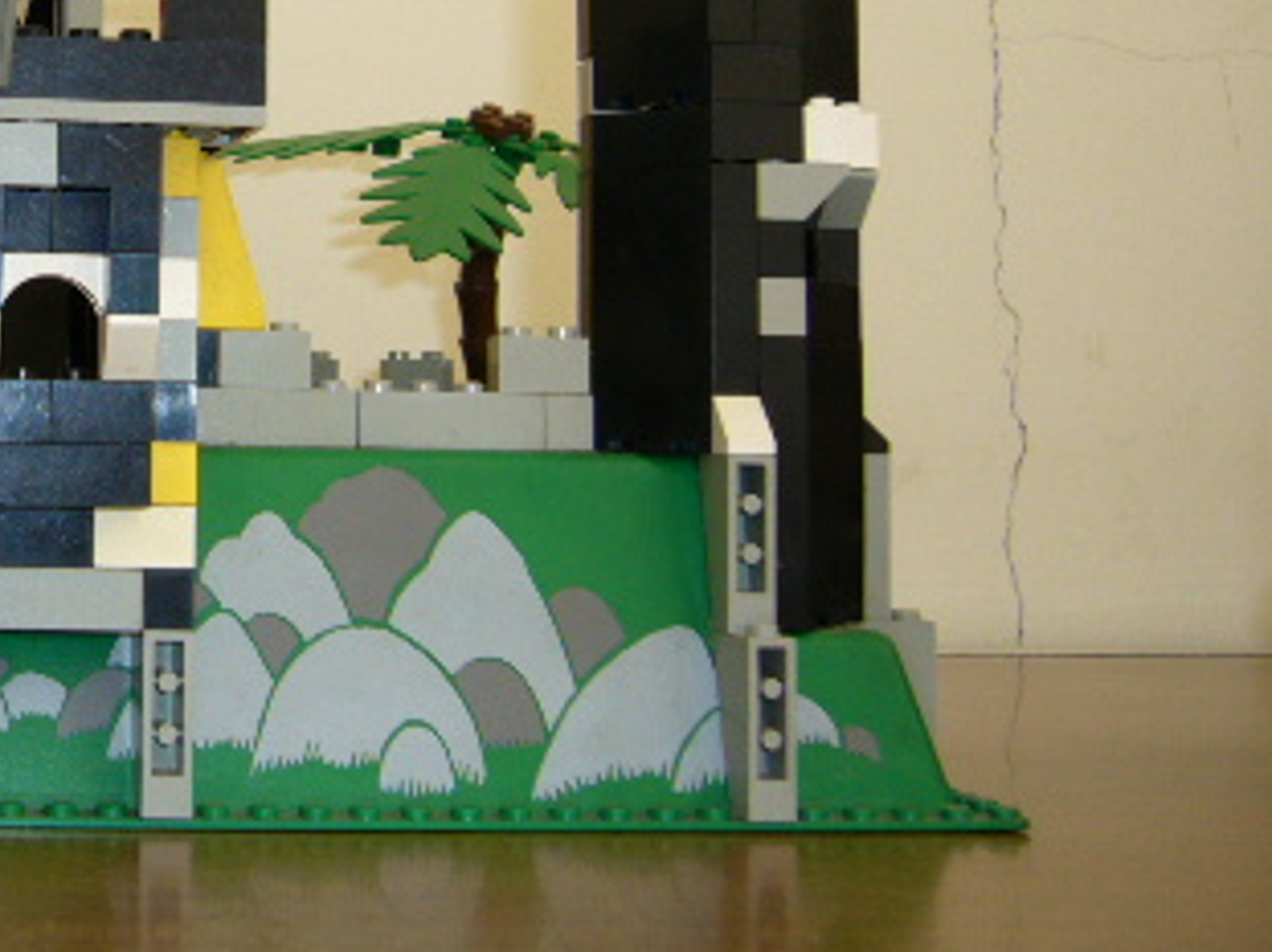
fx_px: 2645
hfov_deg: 25.6
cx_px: -20
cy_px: 102
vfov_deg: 20.0
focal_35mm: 72
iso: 80
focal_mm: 5.8
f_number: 2.8
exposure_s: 1/10
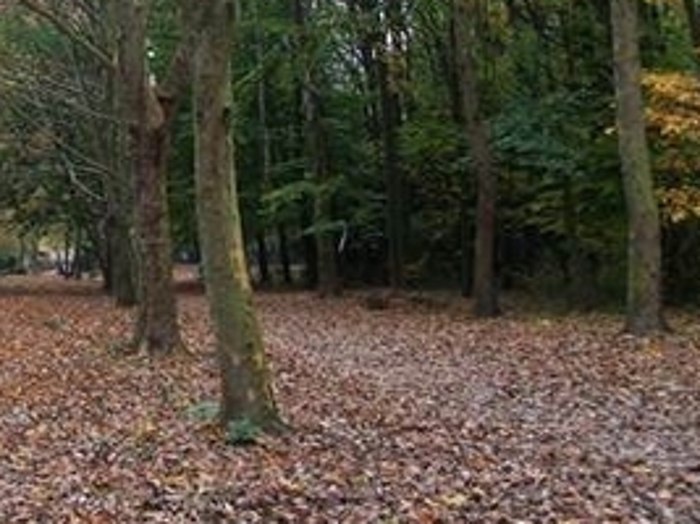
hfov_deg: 25.9
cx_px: 29
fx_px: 1455
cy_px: -37
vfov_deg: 19.6
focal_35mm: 72
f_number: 2.9
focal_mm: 5.7
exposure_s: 1/125
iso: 80
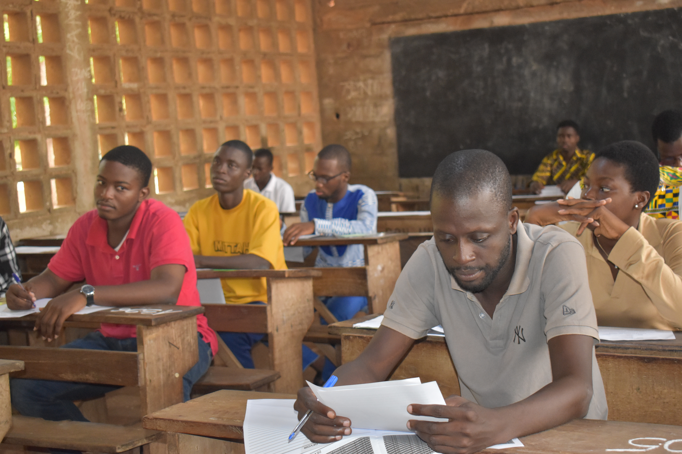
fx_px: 995
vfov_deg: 25.8
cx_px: 341
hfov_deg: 37.9
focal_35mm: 52
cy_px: 227
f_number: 4.5
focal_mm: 35
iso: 1600
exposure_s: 1/100
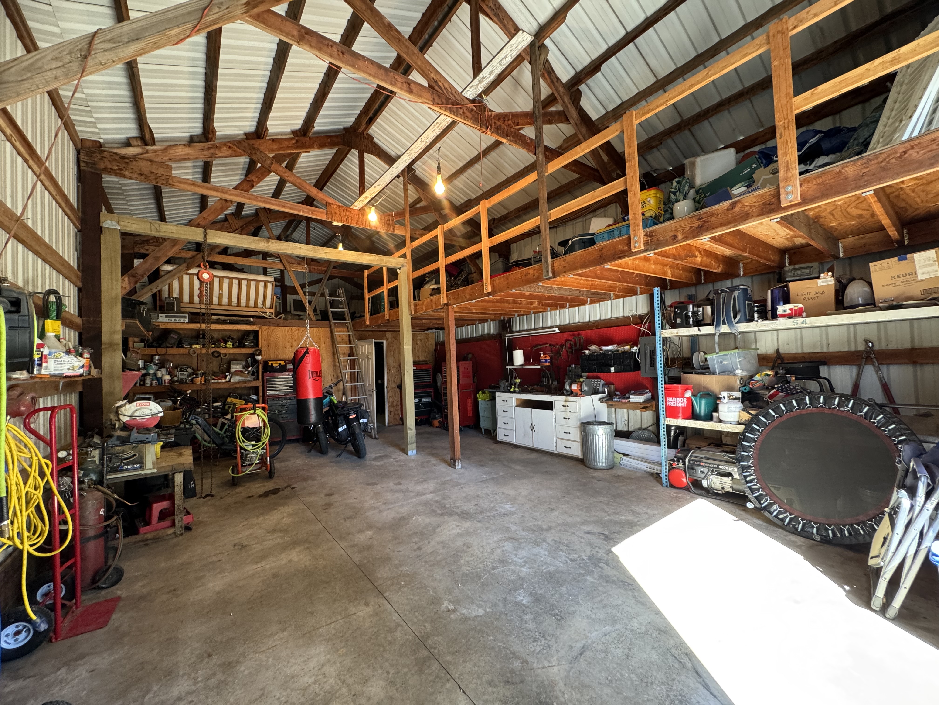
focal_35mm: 14
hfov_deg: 102.1
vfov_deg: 85.7
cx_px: 470
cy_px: 352
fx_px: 380
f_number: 2.2
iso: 250
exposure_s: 1/99
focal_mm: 2.22
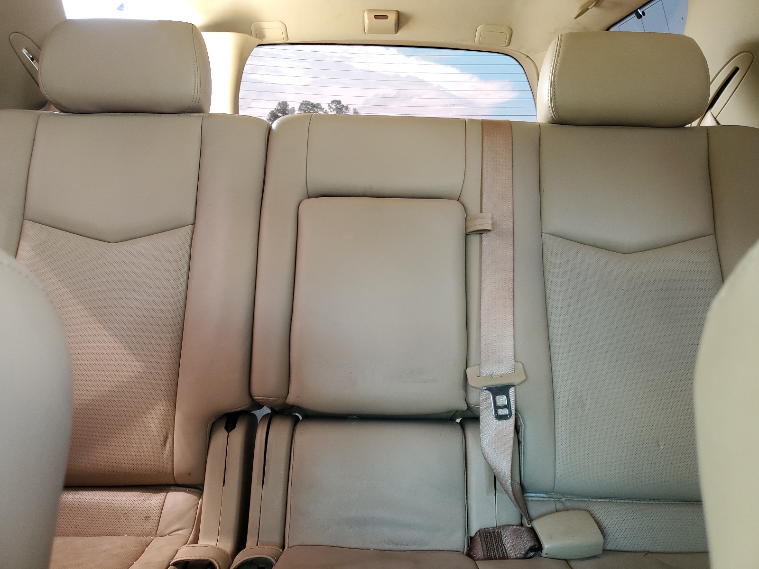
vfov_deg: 53.1
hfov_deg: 67.3
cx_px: 380
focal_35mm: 26
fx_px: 570
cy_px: 284
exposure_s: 1/60.2
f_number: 1.5
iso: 90
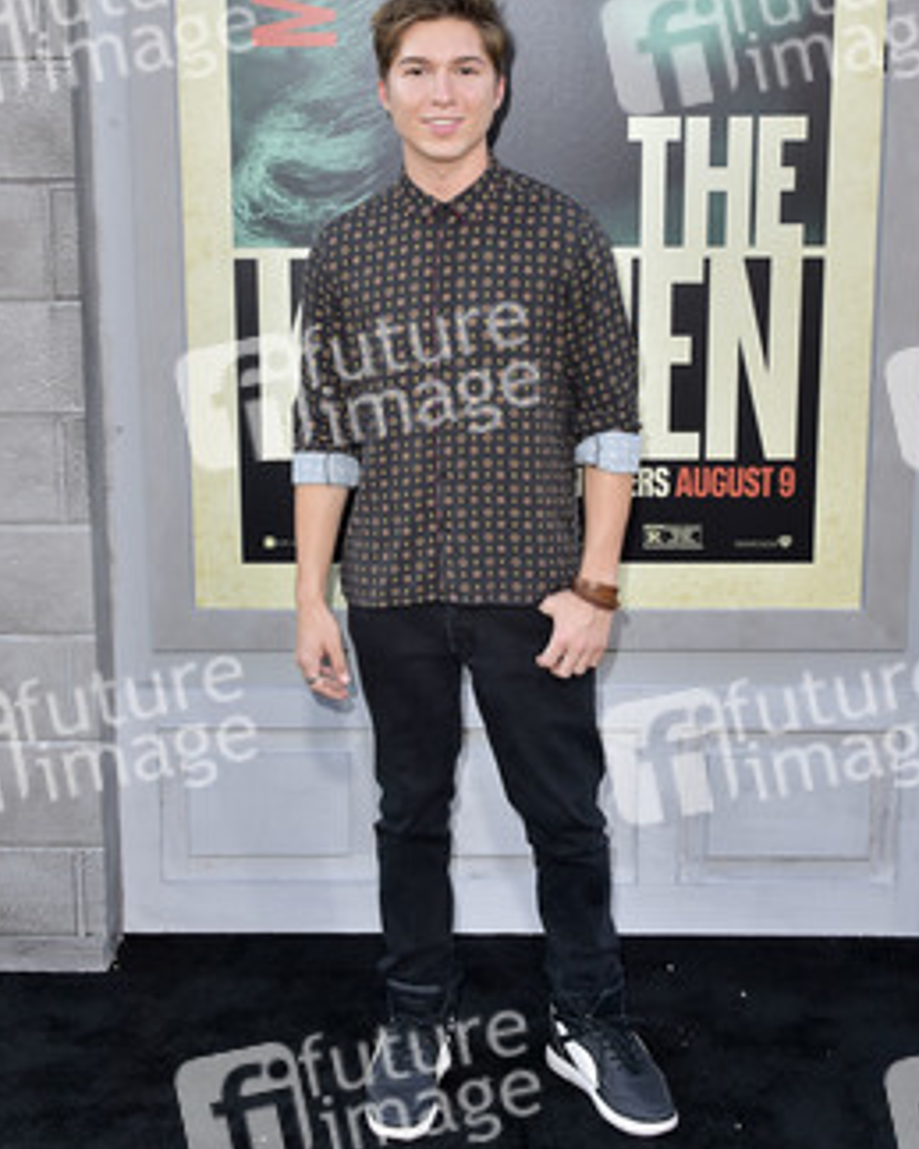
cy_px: 564
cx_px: 463
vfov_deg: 42.0
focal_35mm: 44
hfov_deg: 34.1
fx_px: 1497
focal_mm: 38
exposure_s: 1/250
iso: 320
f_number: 7.1
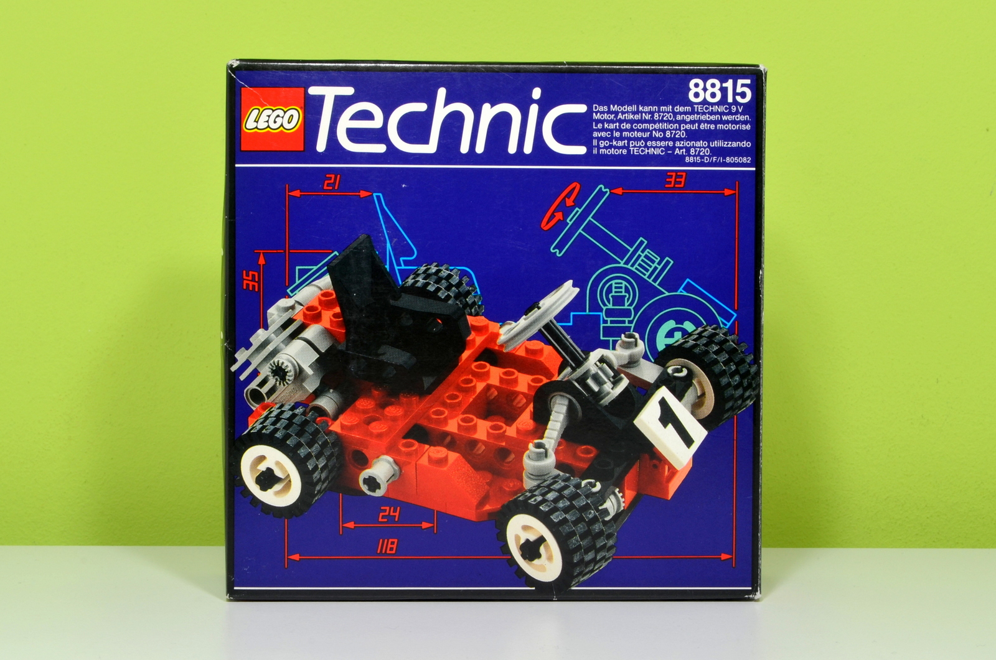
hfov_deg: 33.5
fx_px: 1657
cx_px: 498
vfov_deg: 22.5
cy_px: 330
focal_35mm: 60
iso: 125
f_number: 16
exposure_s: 1/3
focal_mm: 40
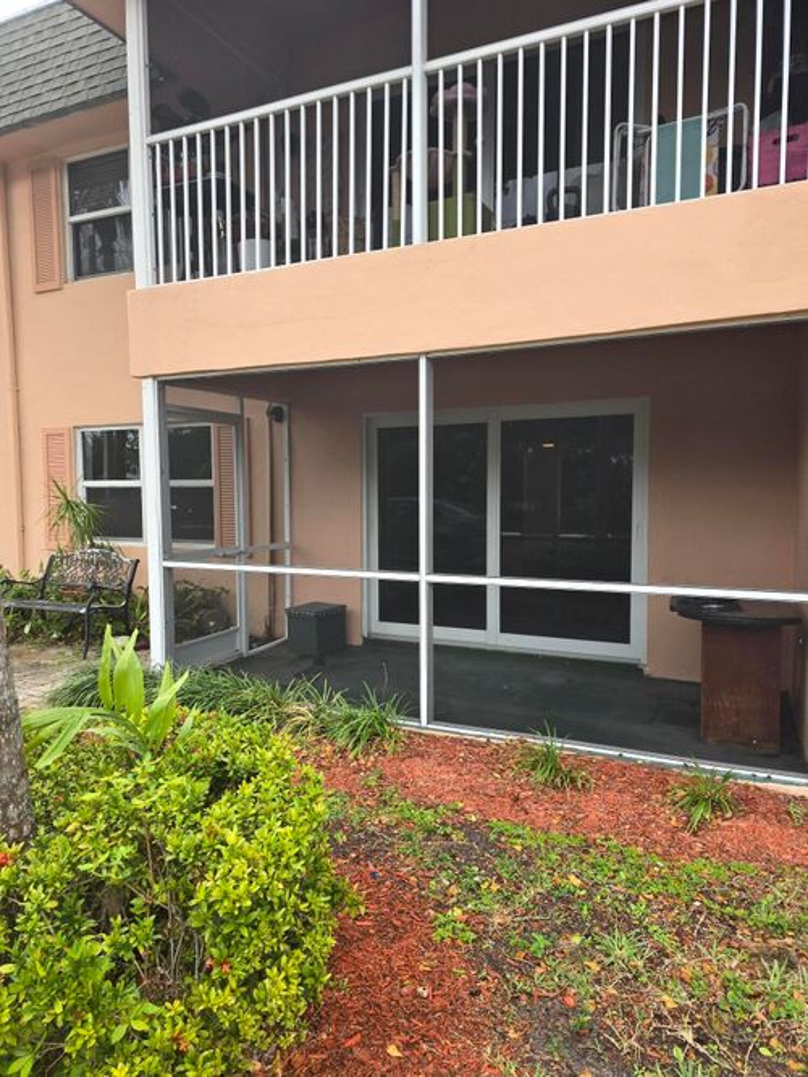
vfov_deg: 73.9
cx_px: 404
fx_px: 716
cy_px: 538
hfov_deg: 58.9
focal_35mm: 23
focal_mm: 6.3
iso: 16
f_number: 1.7
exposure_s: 1/180
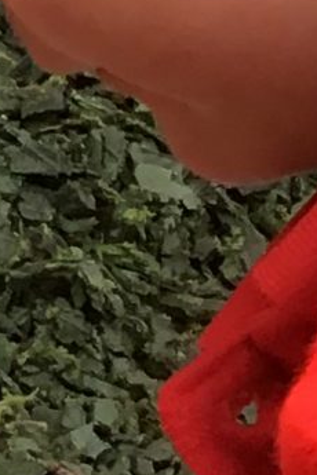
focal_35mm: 239
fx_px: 3157
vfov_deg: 8.6
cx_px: -791
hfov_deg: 5.3
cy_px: 244
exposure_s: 1/33
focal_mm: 3.3
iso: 32
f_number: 2.4
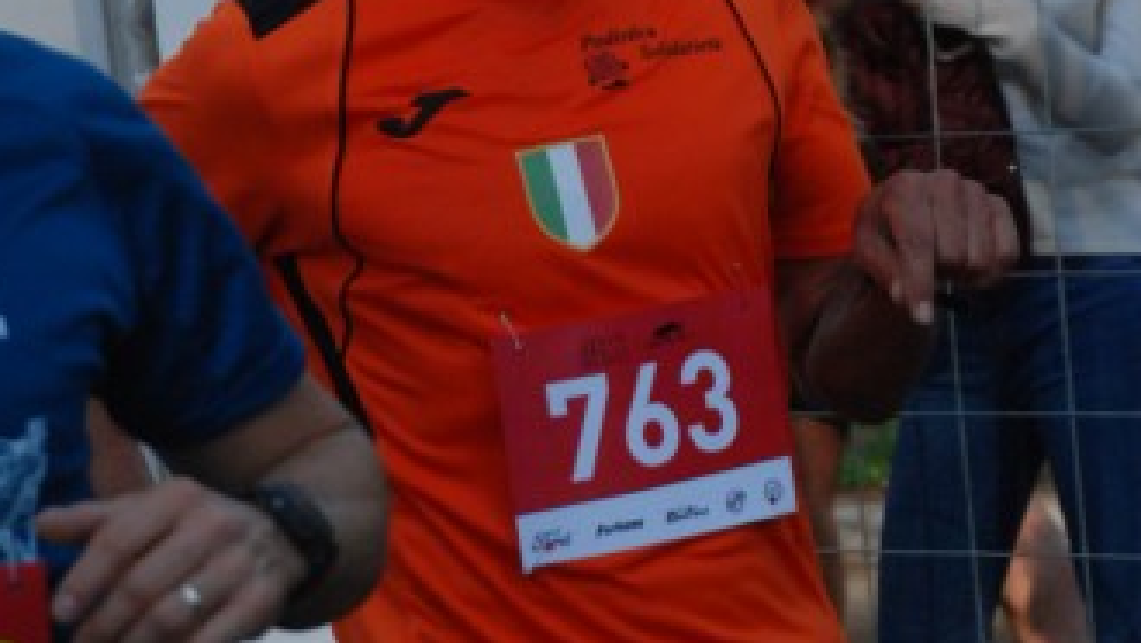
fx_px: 6932
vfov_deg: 5.3
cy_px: 166
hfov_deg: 9.4
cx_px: 621
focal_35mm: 229
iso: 1000
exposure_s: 1/500
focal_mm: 80
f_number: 5.6
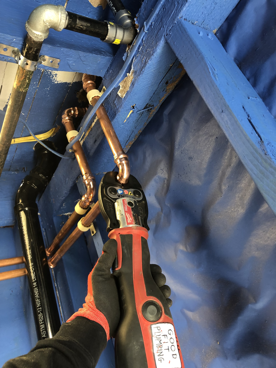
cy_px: 184
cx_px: 138
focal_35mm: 28
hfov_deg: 49.7
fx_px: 298
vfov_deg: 63.4
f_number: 1.8
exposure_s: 1/20
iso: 40
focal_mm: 4
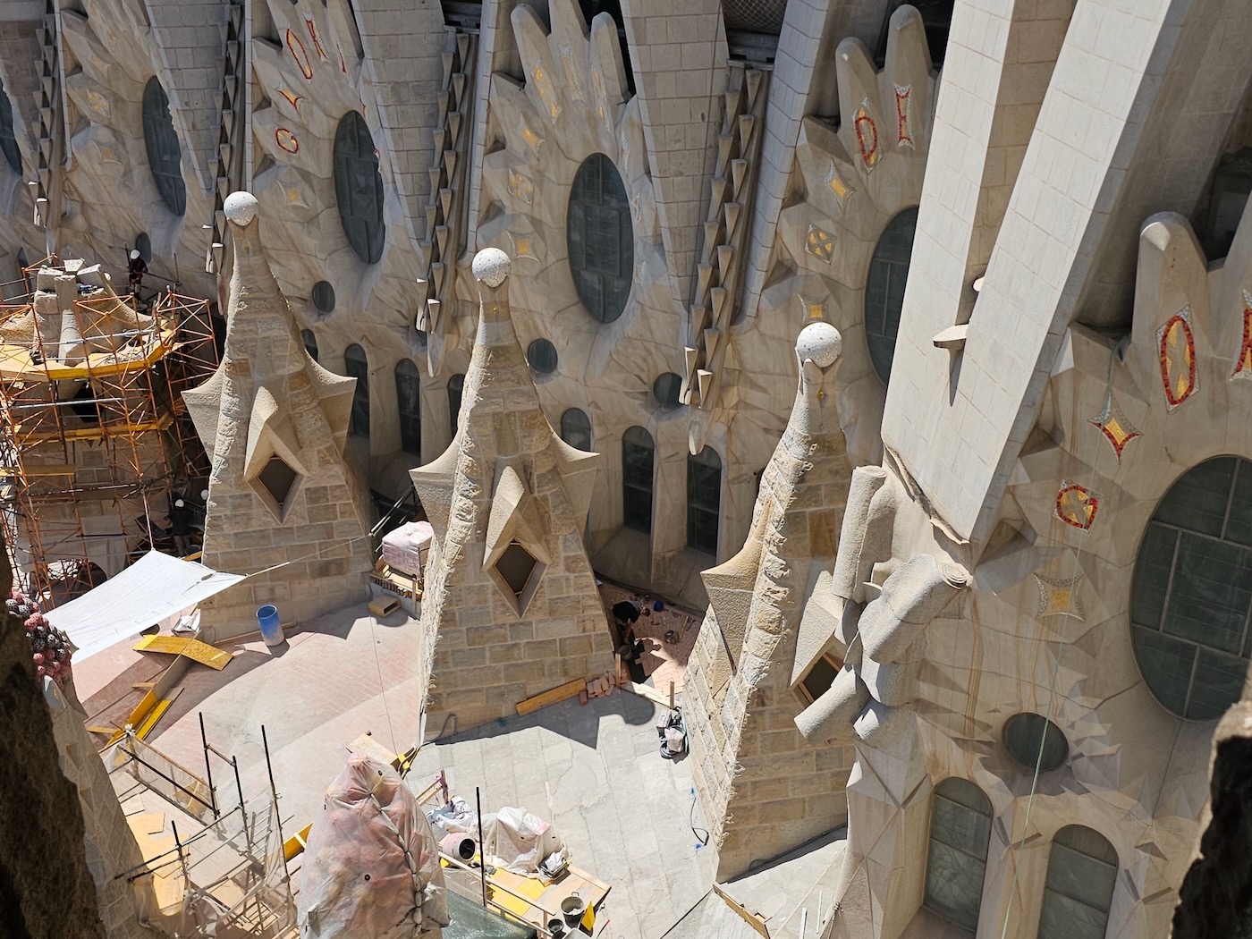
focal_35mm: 23
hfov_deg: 73.9
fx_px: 832
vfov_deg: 58.9
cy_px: 470
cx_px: 626
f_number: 1.7
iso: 10
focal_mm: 6.3
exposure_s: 1/843
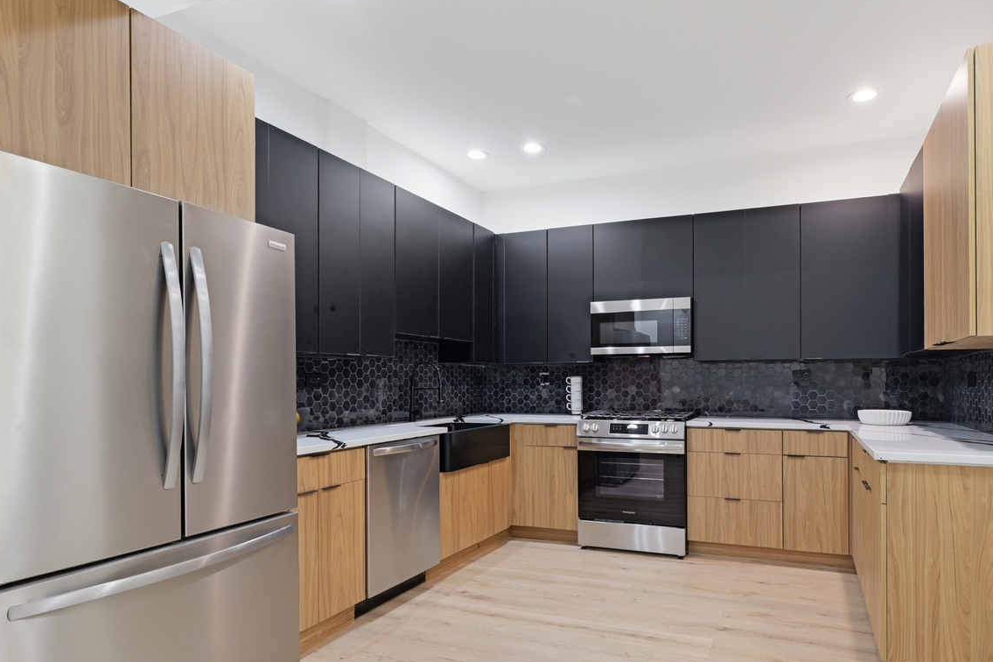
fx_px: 551
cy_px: 376
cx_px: 573
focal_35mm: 20
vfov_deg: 61.7
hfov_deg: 83.4
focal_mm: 14
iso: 400
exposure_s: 1/10
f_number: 9
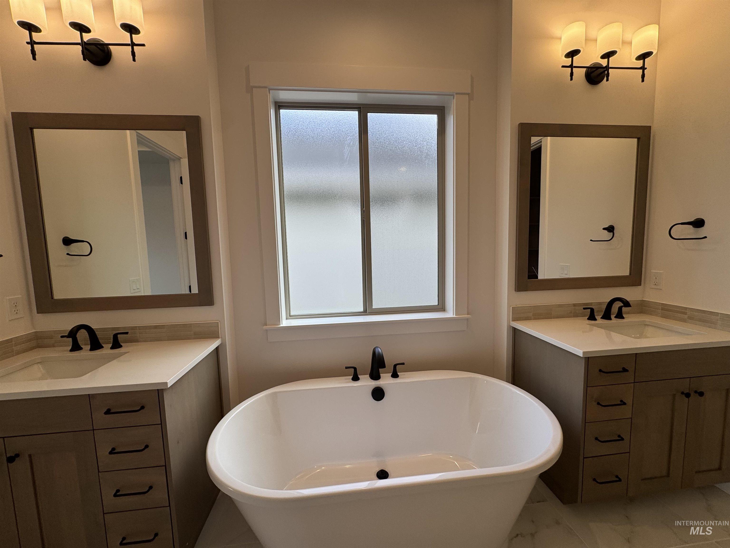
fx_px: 295
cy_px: 274
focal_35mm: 14
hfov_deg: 102.1
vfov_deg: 85.7
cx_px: 365
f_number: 2.2
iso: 50
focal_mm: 2.22
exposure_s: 1/120
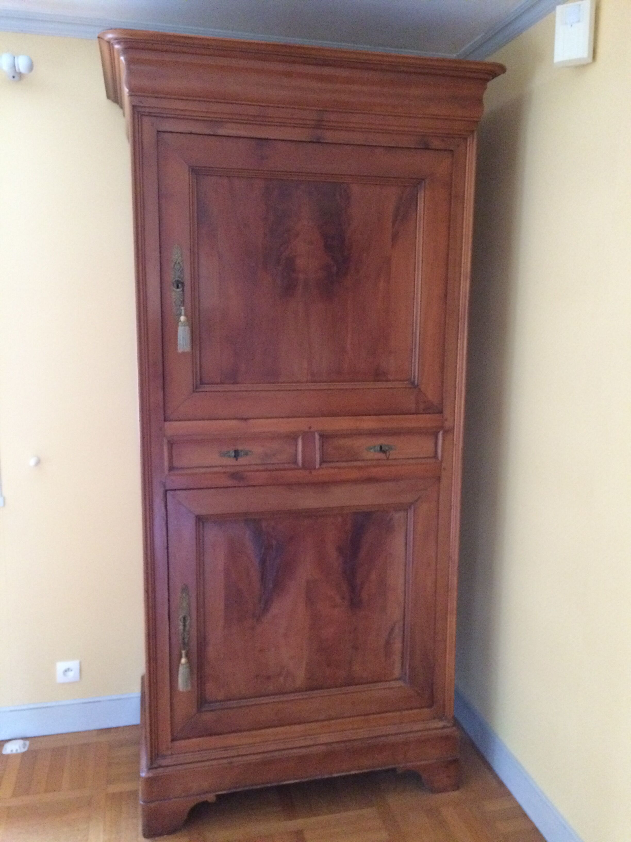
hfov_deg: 48.2
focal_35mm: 29
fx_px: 705
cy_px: 421
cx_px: 316
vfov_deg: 61.7
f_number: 2.2
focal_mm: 4.15
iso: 400
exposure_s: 1/17
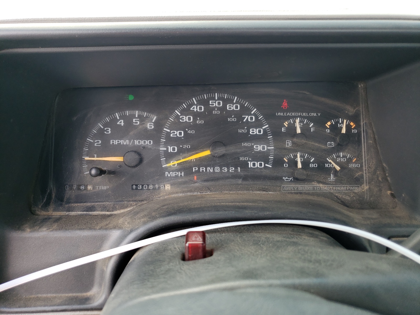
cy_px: 158
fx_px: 315
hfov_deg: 67.3
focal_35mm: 26
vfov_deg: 53.1
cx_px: 210
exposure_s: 1/132
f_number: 1.5
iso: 50
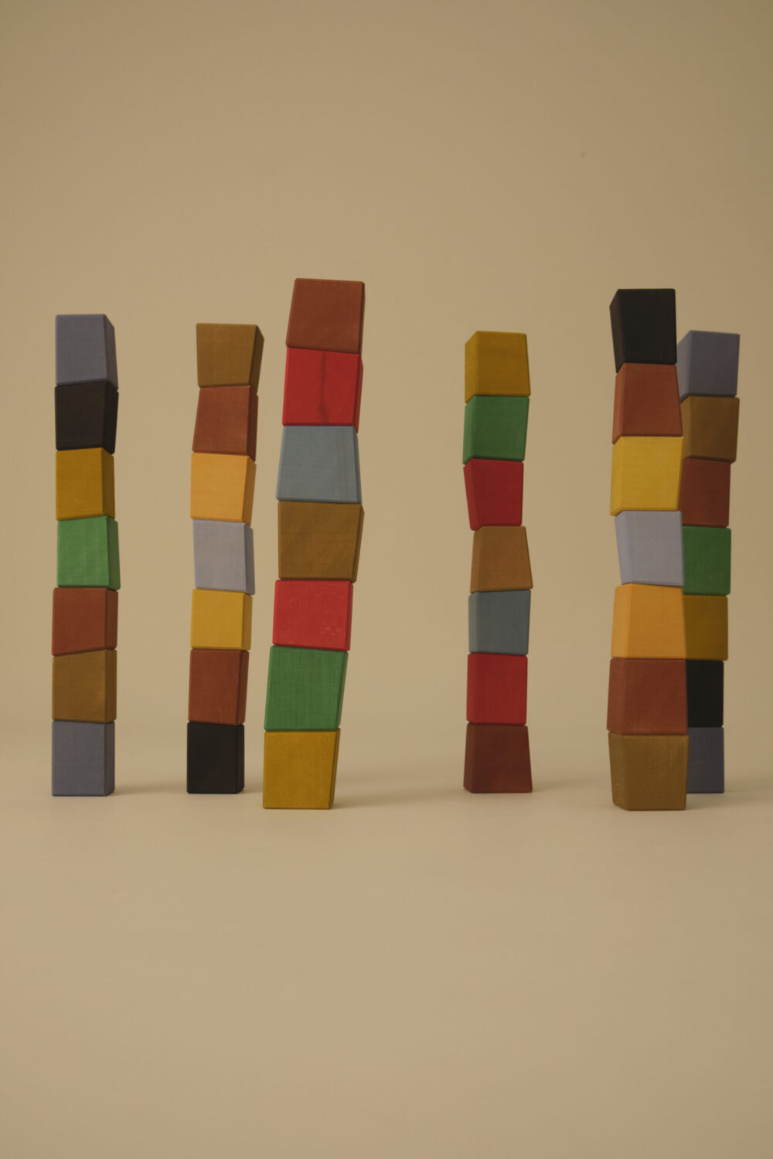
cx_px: 386
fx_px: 1127
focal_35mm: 35
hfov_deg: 37.9
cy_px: 580
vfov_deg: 54.4
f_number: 6.4
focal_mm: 23
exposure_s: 1/250
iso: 800
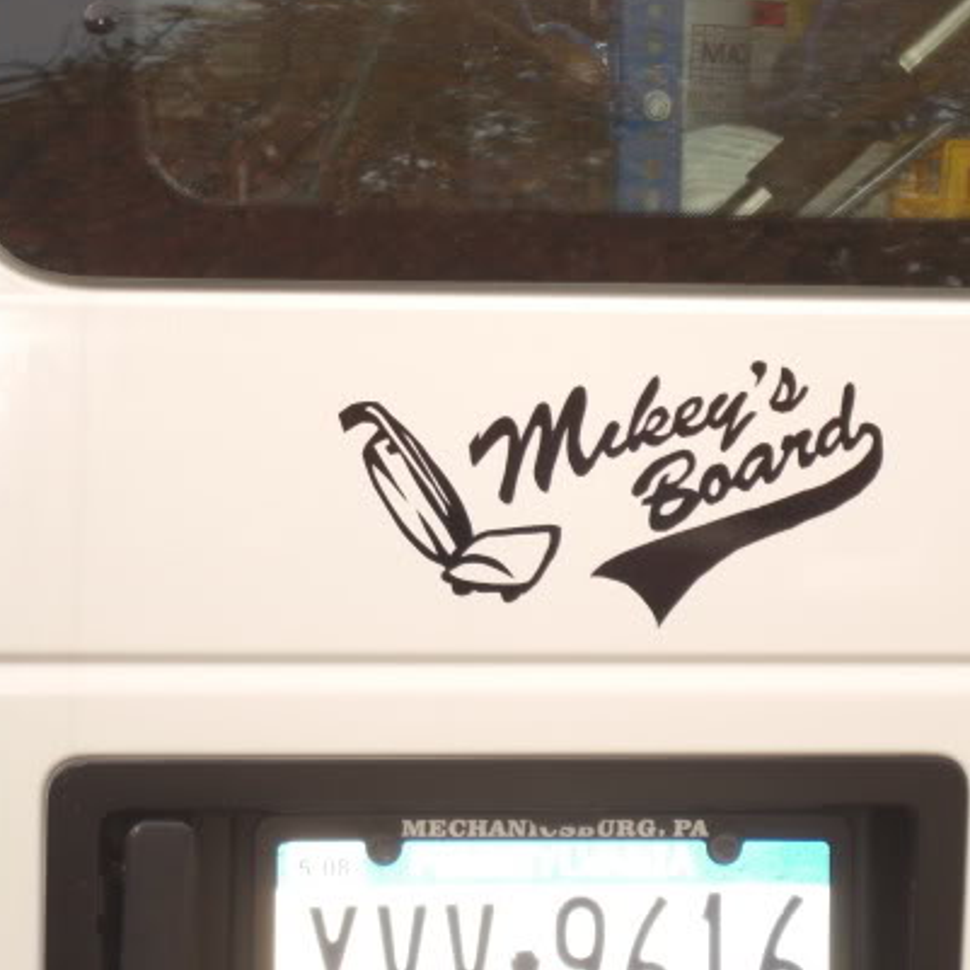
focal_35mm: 161
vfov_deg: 10.9
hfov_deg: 10.8
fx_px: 5104
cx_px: 629
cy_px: 431
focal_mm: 23.7
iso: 100
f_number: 5.1
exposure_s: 1/100
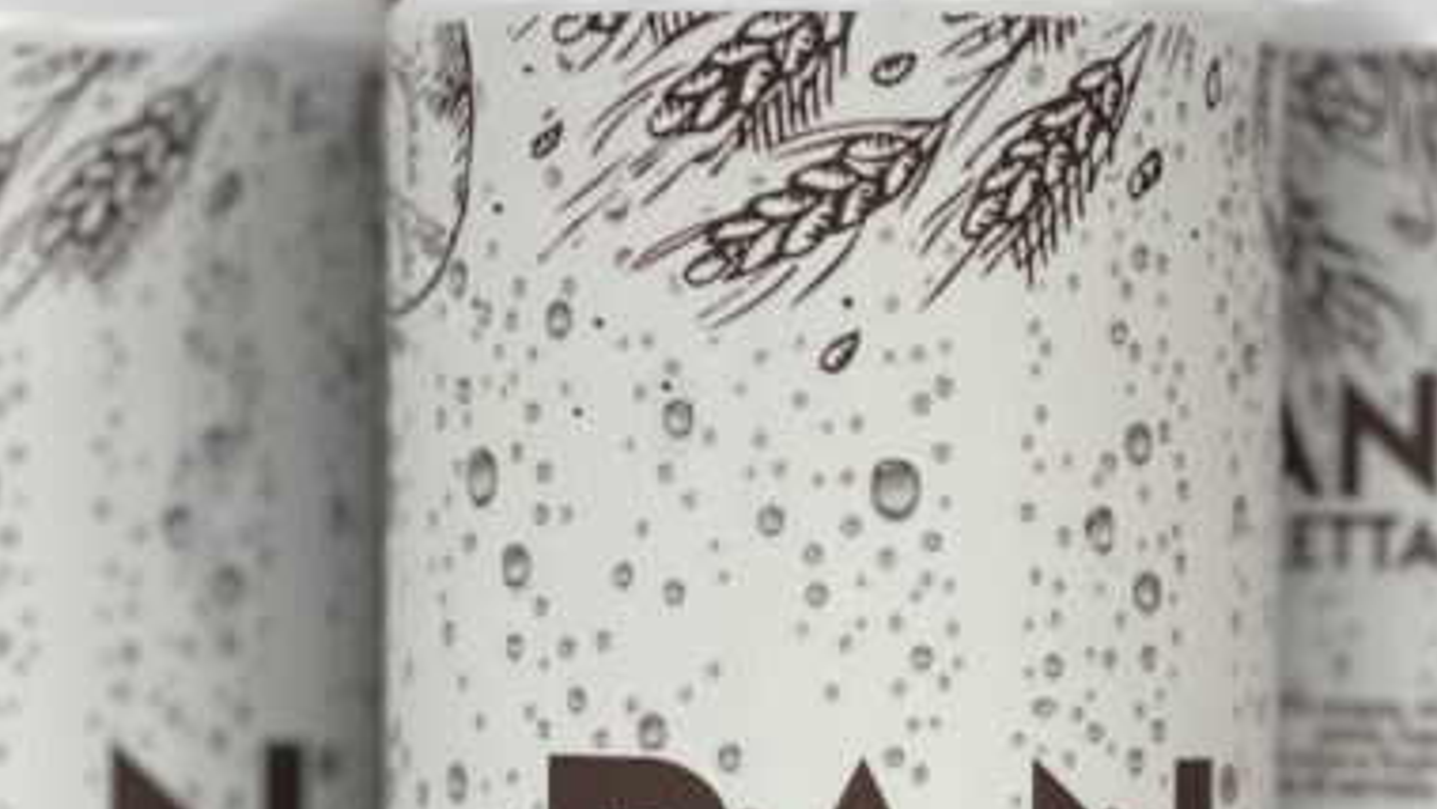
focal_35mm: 176
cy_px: 1070
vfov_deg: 6.8
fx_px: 6708
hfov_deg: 12.2
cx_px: 840
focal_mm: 7.5
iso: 250
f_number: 2.2
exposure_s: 1/100
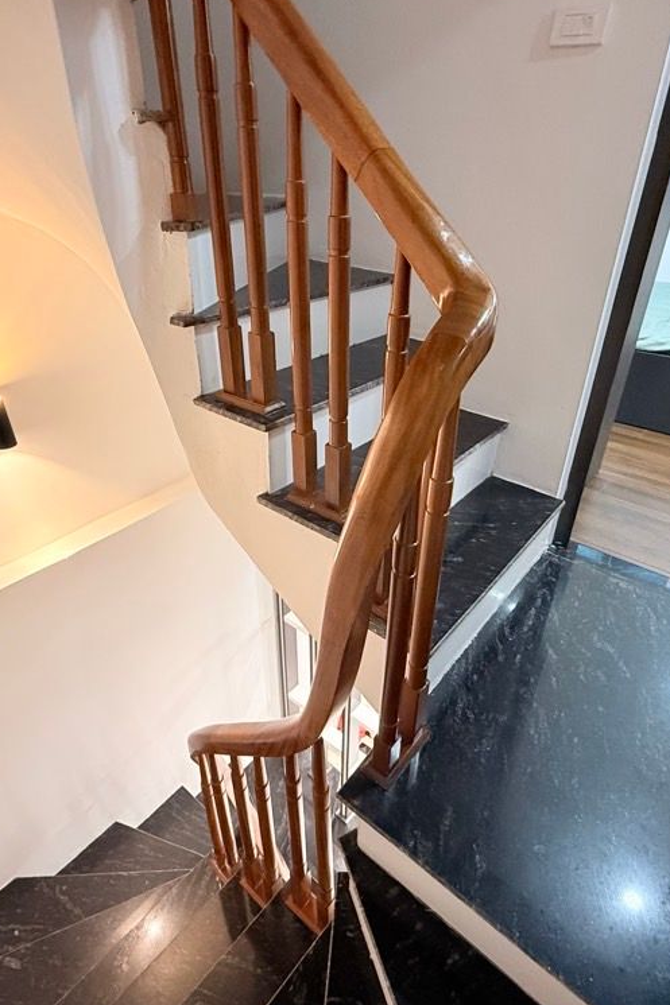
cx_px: 345
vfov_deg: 84.0
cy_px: 500
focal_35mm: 20
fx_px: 559
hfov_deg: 61.9
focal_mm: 2.22
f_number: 2.2
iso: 320
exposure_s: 1/50
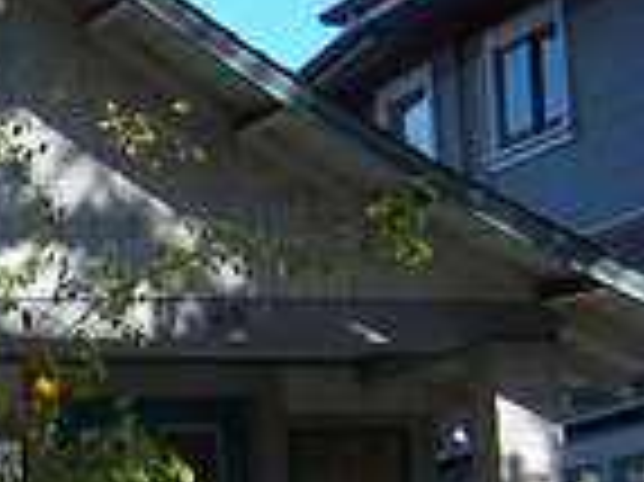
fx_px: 3848
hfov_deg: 8.7
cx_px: -865
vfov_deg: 7.2
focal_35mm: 207
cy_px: 293
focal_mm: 7.8
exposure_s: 1/500
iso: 64
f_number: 2.8
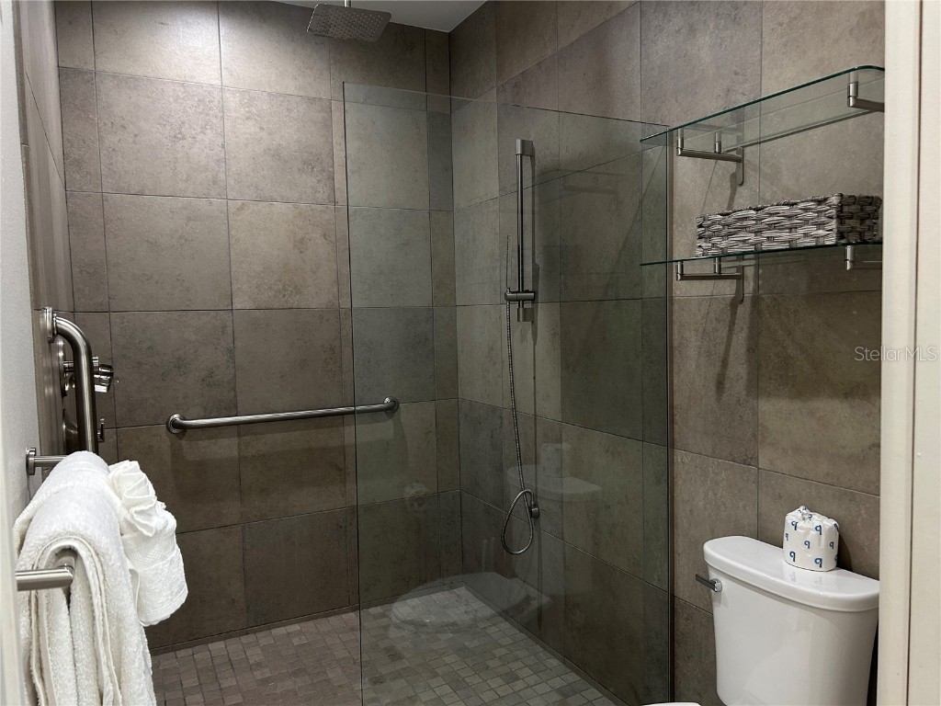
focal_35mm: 26
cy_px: 353
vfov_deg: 53.1
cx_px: 470
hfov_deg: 67.3
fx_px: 707
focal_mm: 5.7
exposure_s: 1/60
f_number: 1.5
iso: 125
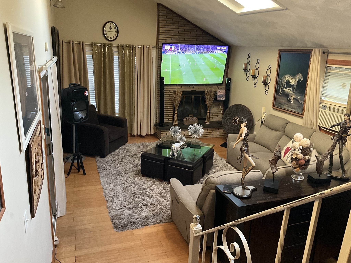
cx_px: 176
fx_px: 294
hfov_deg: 61.7
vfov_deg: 48.2
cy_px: 132
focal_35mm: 29
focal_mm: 3
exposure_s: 1/48
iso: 320
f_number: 1.8
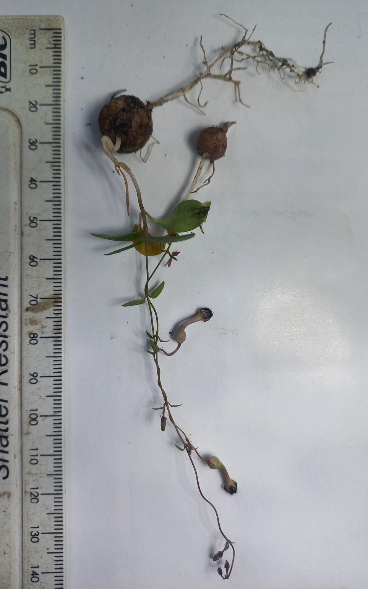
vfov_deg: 68.4
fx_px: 433
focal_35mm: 27
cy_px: 293
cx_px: 187
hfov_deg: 46.0
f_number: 1.8
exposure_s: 1/60
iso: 50
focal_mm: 4.6
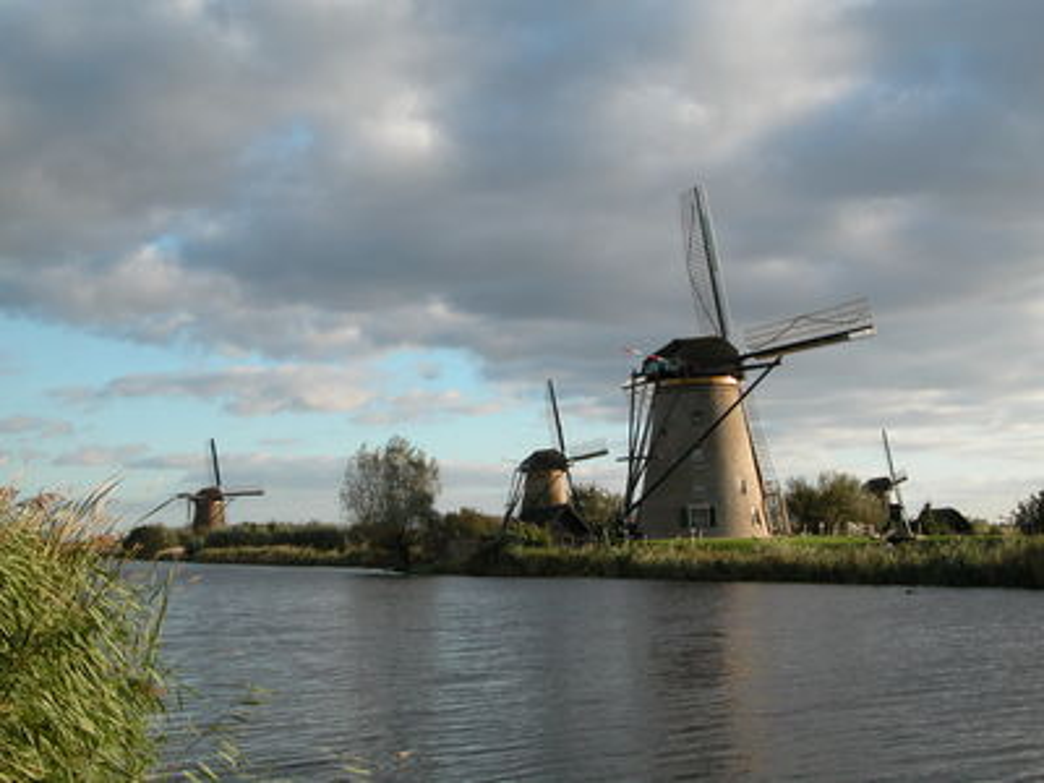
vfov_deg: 27.5
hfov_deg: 36.2
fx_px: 1598
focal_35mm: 53
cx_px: 522
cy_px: 392
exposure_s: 1/238
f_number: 5.5
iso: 100
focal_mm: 13.7
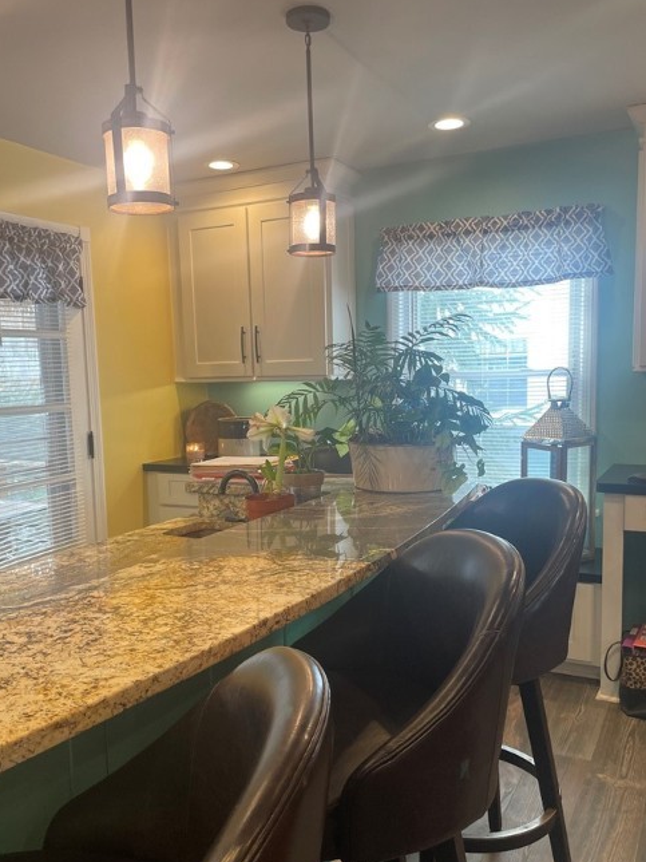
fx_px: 771
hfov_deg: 45.4
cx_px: 305
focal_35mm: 31
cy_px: 474
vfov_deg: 58.2
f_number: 1.6
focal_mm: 4.2
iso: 125
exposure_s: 1/120
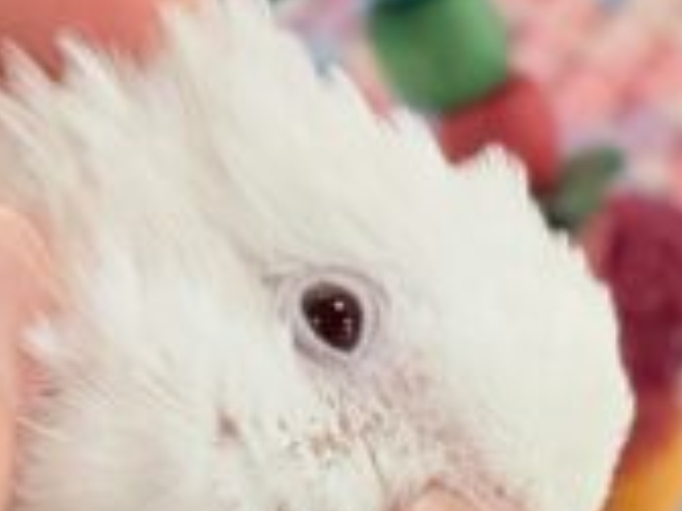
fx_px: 3918
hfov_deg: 9.9
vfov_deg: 7.4
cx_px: 376
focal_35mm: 199
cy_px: 605
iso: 125
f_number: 1.6
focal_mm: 5.96
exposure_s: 1/100
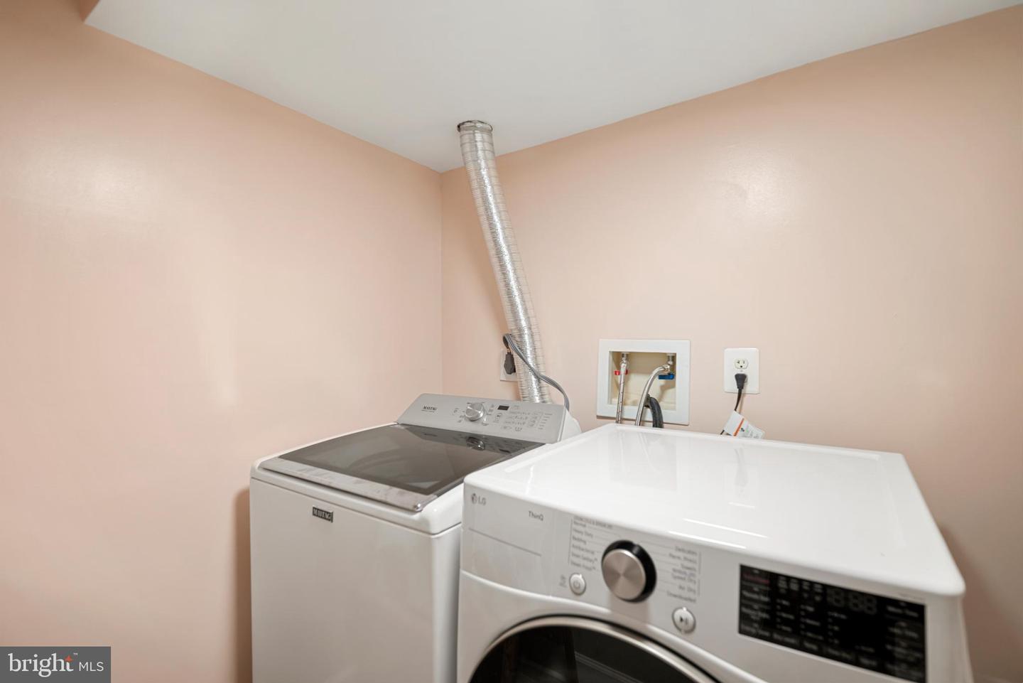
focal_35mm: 16
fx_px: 455
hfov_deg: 96.7
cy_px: 342
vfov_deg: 73.8
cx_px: 512
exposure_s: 1/13
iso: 100
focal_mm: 16
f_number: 4
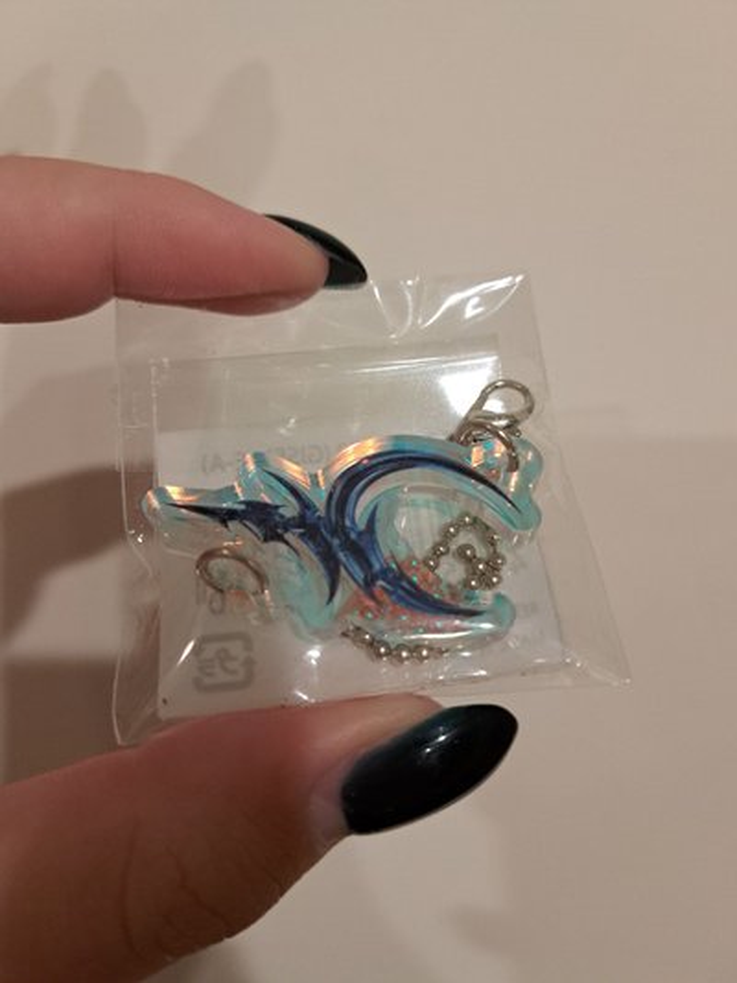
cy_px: 492
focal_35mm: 24
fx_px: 681
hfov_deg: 56.8
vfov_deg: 71.6
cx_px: 368
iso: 400
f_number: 1.8
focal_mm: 5.23
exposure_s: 1/40
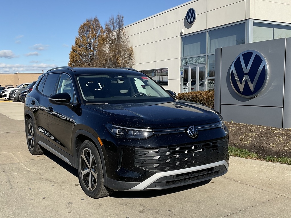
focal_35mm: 29
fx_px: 244
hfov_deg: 61.7
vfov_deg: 48.2
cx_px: 146
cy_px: 109
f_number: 1.8
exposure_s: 1/2227
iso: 16
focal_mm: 3
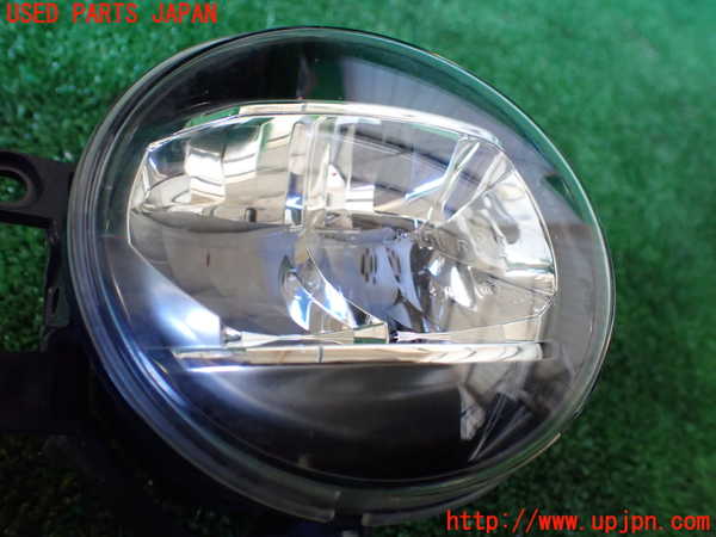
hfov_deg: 60.0
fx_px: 621
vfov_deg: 46.8
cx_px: 358
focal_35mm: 30
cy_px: 268
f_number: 2.3
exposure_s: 1/125
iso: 500
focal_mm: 5.4
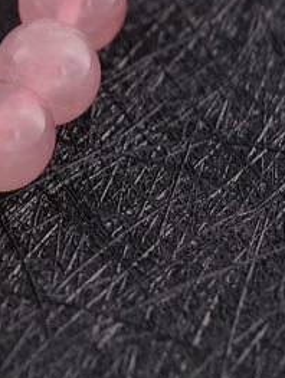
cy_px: -223
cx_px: -207
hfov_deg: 4.0
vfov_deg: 5.3
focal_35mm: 373
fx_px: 4085
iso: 125
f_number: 2.67
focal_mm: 22.48
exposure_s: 1/160
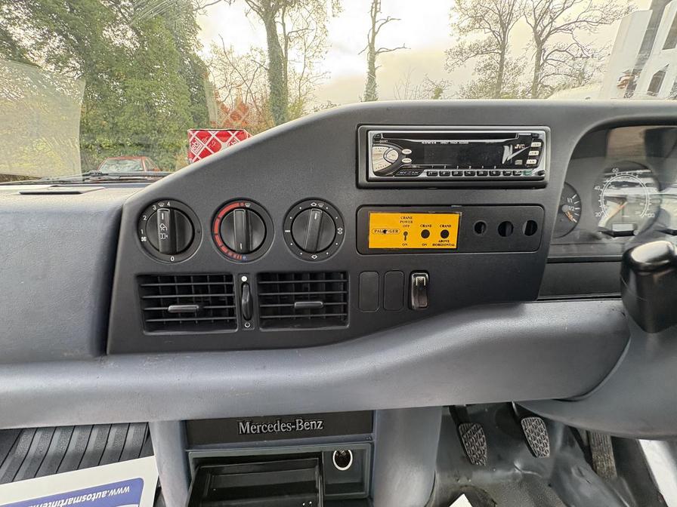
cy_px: 254
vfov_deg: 85.7
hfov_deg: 102.1
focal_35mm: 14
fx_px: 274
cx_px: 338
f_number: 2.2
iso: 160
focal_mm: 2.22
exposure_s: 1/99
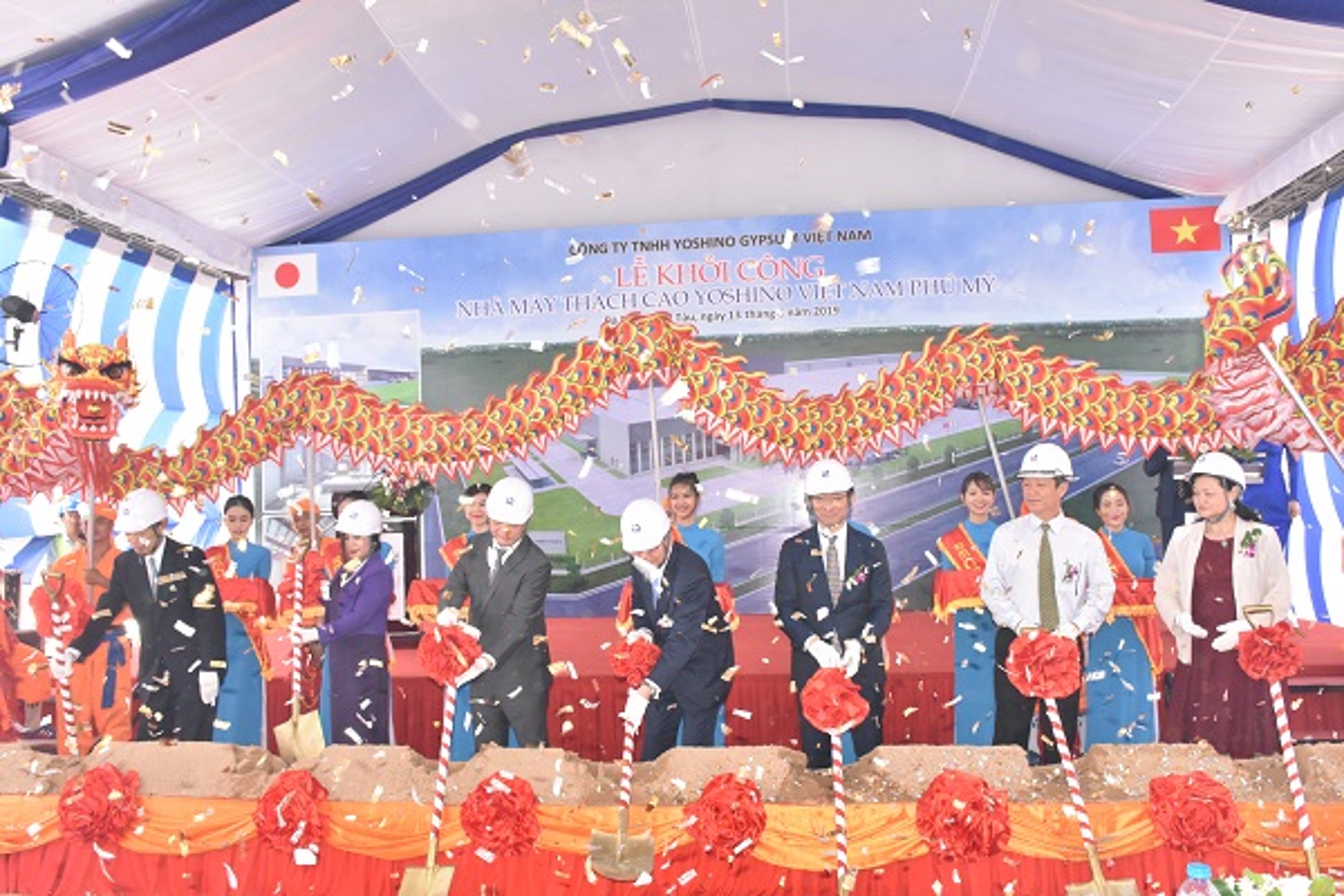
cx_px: 672
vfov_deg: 43.6
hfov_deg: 61.9
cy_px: 448
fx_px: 1120
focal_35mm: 30
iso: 1250
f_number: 9
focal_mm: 20
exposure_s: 1/125
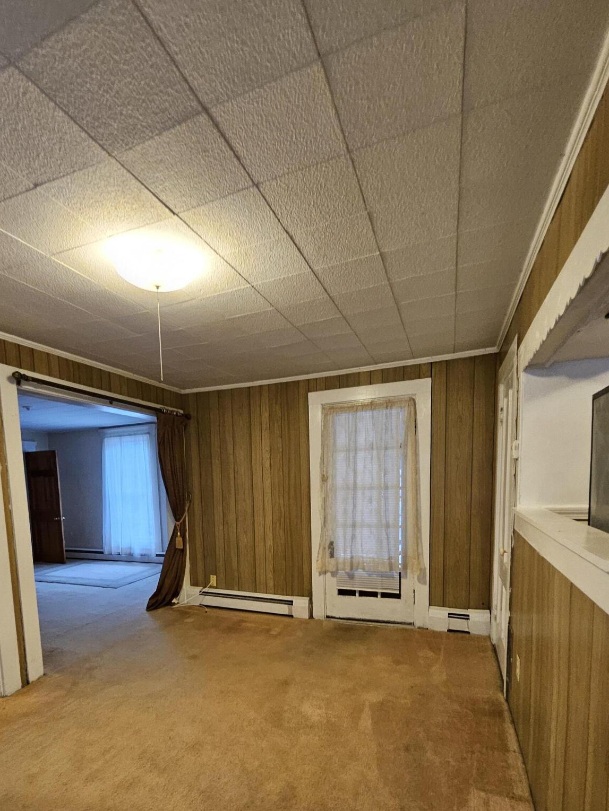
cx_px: 277
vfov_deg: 88.6
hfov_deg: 74.6
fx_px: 399
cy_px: 522
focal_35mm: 17
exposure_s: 1/30
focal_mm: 1.74
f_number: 2.2
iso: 320
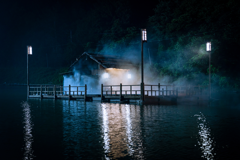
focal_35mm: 52
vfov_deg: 26.0
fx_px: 347
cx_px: 120
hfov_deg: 38.2
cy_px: 80
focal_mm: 52
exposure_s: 1/125
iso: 800
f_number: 2.8
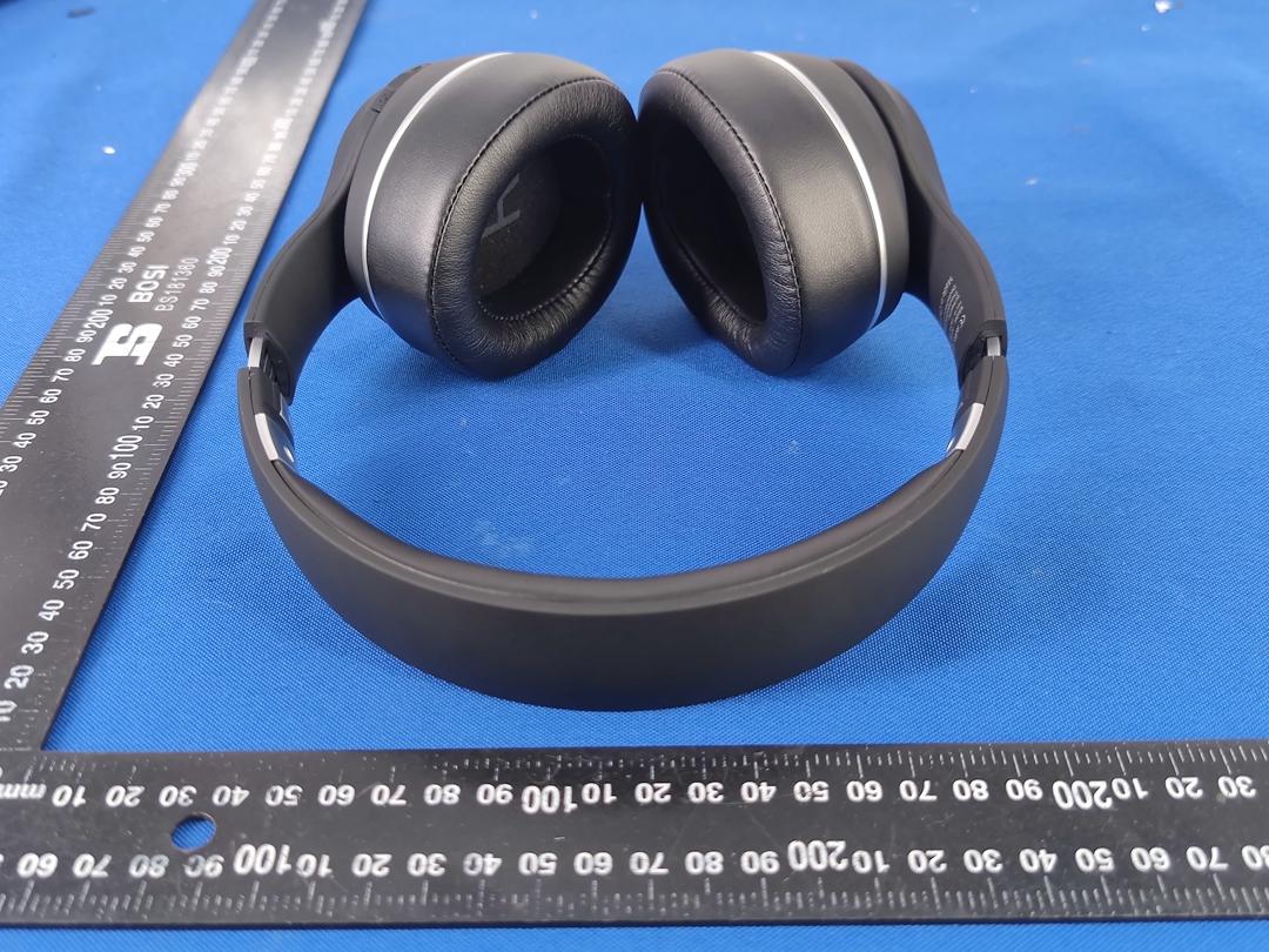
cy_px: 476
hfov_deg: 54.0
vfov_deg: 41.8
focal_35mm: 34
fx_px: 1246
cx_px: 634
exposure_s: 1/100
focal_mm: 6.78
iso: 212
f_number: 1.85
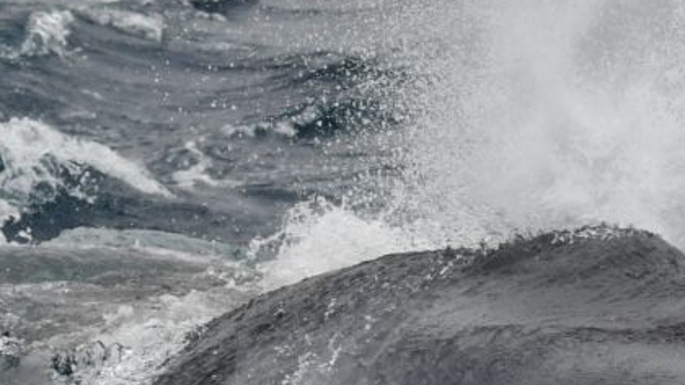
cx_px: 613
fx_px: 8153
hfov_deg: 4.8
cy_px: 281
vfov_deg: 2.7
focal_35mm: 449
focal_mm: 150
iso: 400
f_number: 8
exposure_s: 1/2000
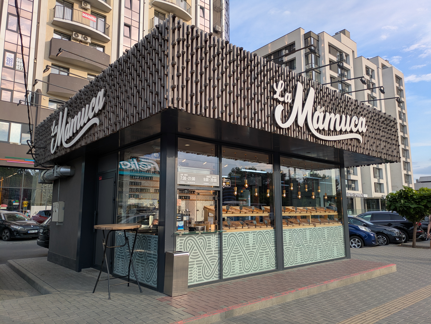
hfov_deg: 69.4
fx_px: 311
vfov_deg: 54.9
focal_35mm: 25
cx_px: 216
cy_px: 162
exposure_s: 1/670
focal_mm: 5.43
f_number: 1.89
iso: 49
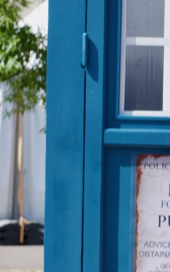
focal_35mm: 221
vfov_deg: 9.5
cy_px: 201
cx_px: 320
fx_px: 1637
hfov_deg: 5.8
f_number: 9
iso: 100
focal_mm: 50
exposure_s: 1/125
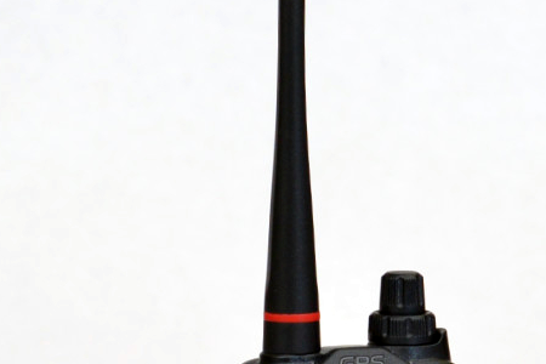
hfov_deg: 8.5
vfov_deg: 5.7
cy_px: 261
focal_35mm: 242
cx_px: 409
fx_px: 3670
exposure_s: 1/200
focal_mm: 85
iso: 800
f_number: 8
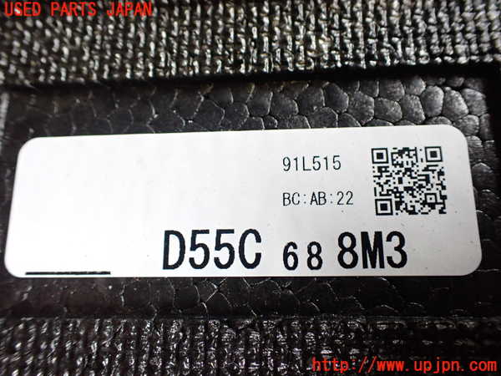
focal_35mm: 30
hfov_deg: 60.0
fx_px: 434
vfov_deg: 46.8
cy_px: 188
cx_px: 250
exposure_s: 1/125
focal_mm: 5.4
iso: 320
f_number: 2.3
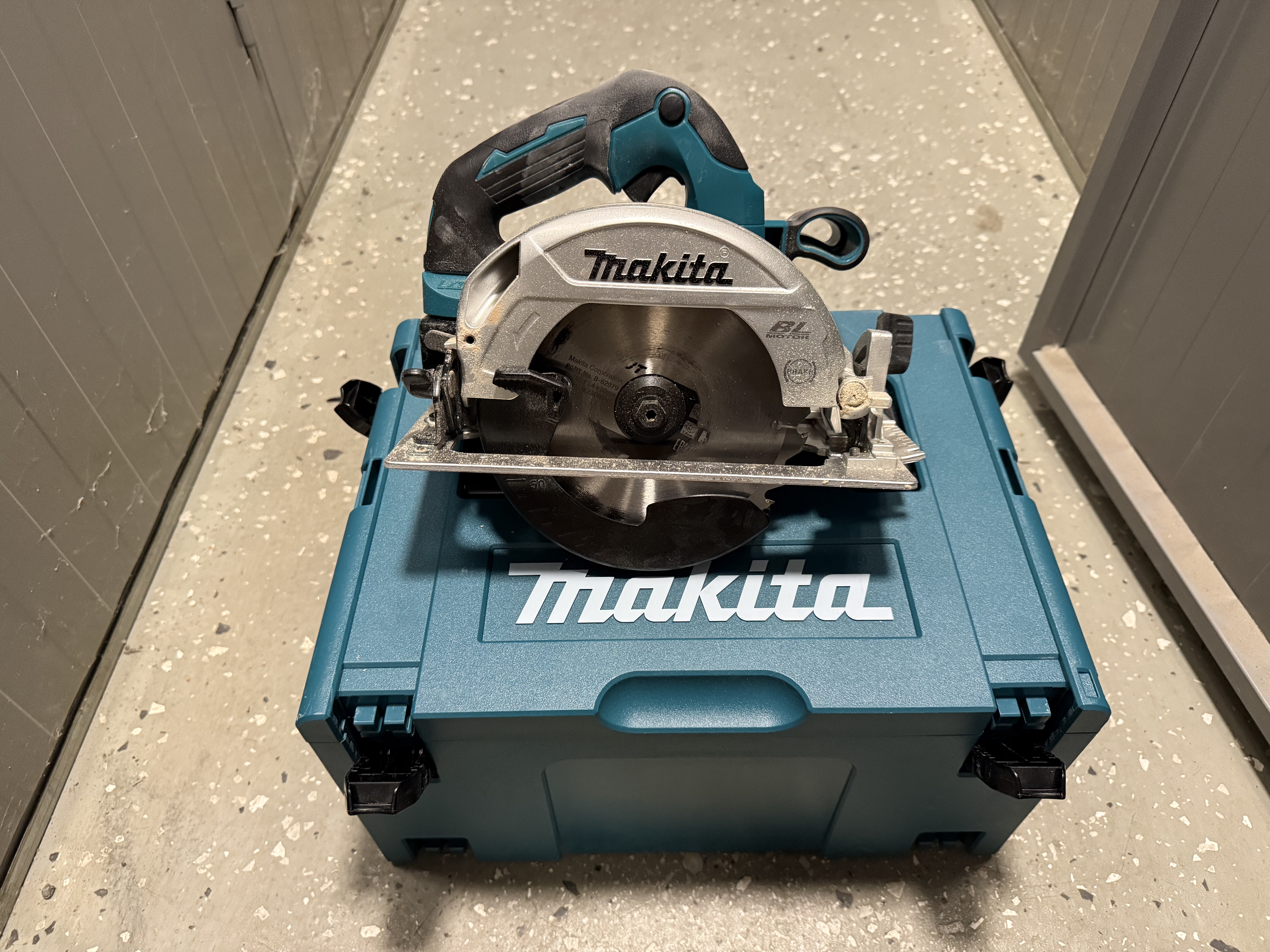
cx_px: 635
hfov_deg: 71.6
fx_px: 881
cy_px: 476
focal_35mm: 24
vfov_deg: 56.8
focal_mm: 6.76
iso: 640
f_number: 1.78
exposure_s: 1/50
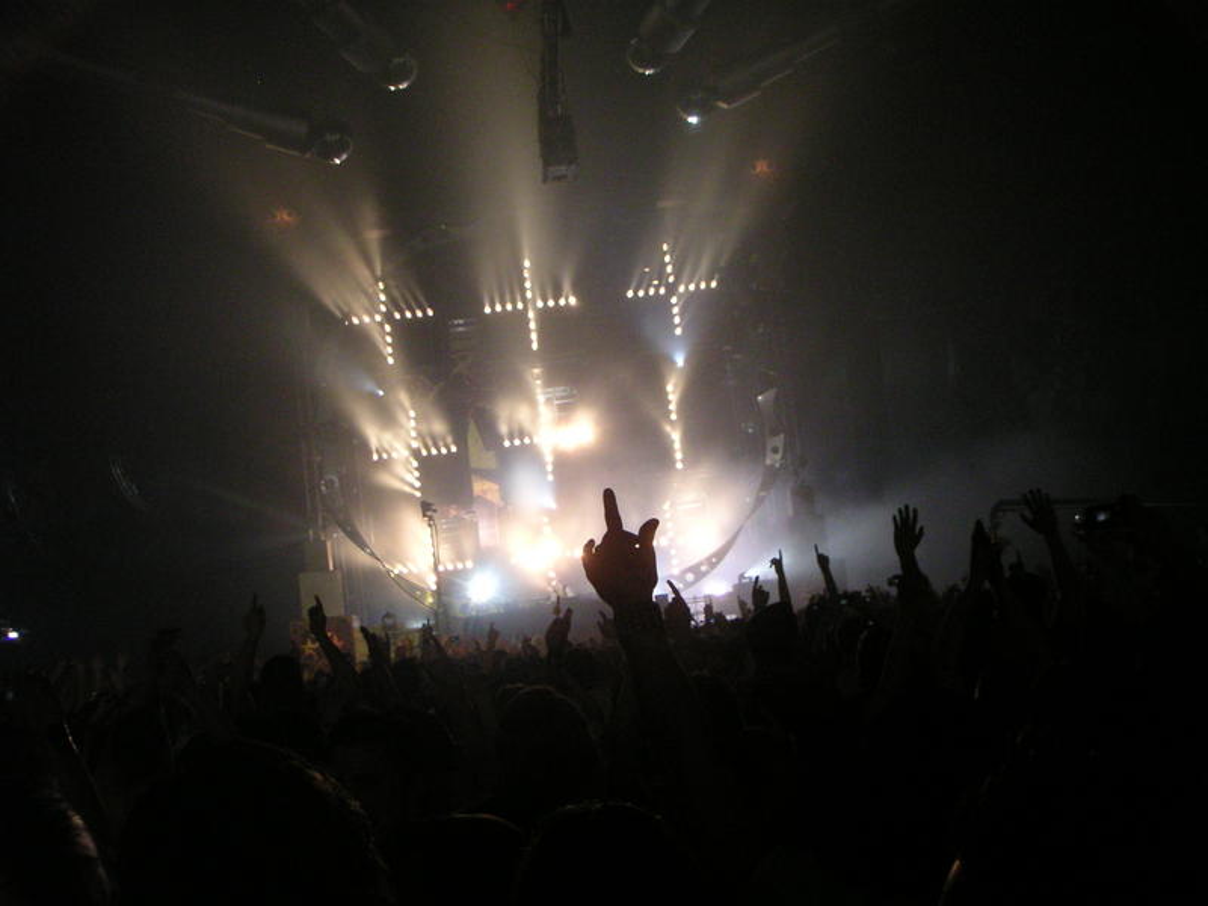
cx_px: 604
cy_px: 453
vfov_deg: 37.7
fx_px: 1326
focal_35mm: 38
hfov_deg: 49.0
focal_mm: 6
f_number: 2.8
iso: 200
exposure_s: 1/350
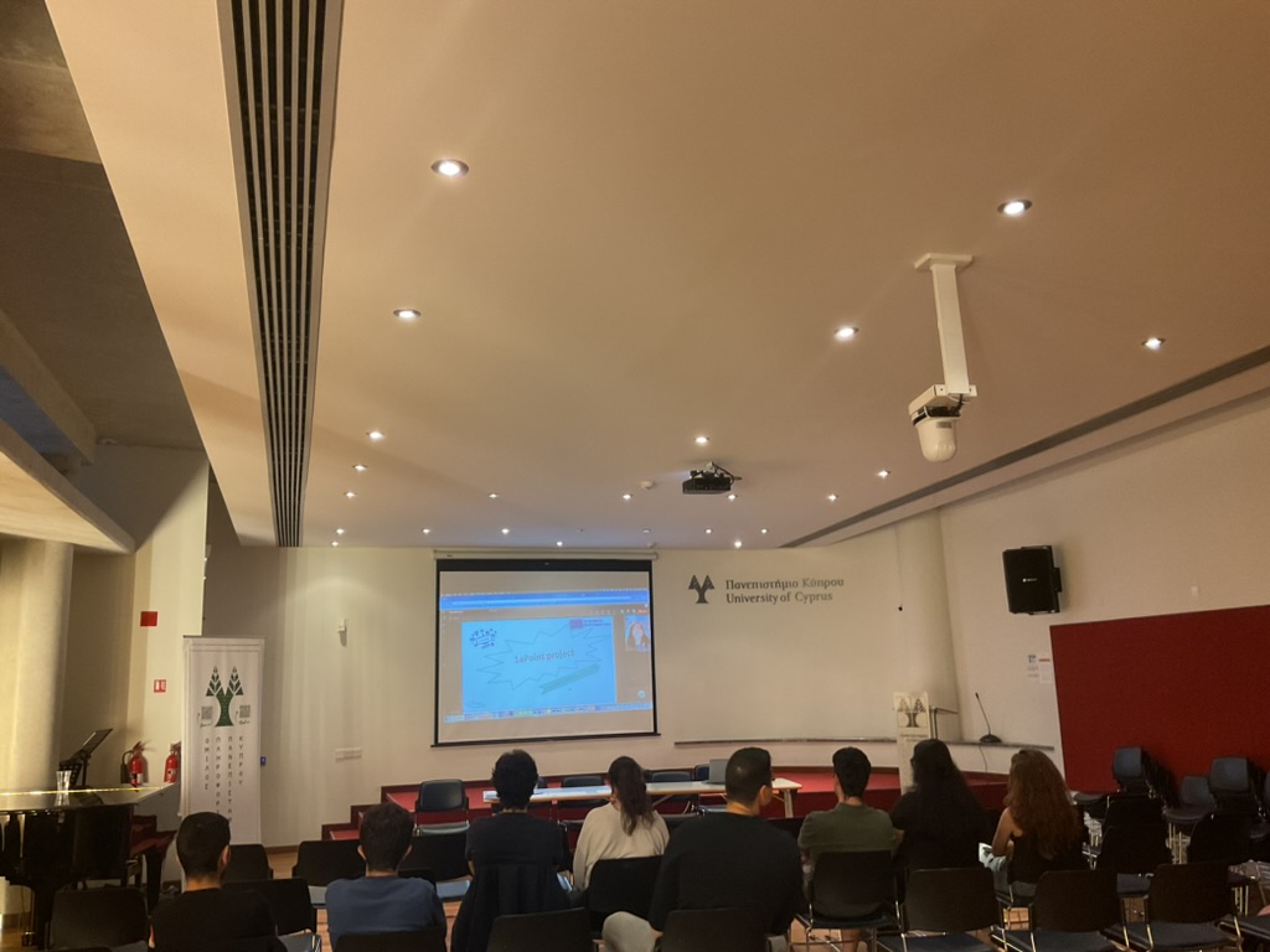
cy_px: 476
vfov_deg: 48.2
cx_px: 635
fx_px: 1064
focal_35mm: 29
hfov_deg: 61.7
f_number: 1.8
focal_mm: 3
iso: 250
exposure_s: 1/60
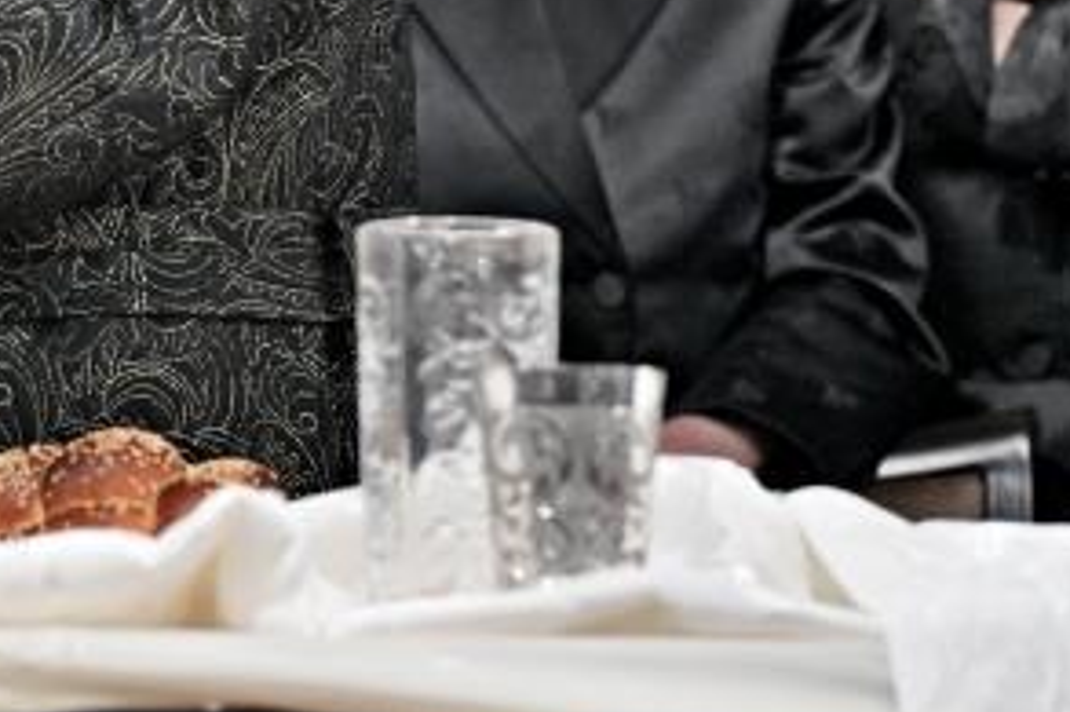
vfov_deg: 6.4
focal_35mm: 210
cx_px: -603
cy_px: -389
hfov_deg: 9.5
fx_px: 6238
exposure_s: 1/160
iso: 1000
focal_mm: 60
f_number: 4
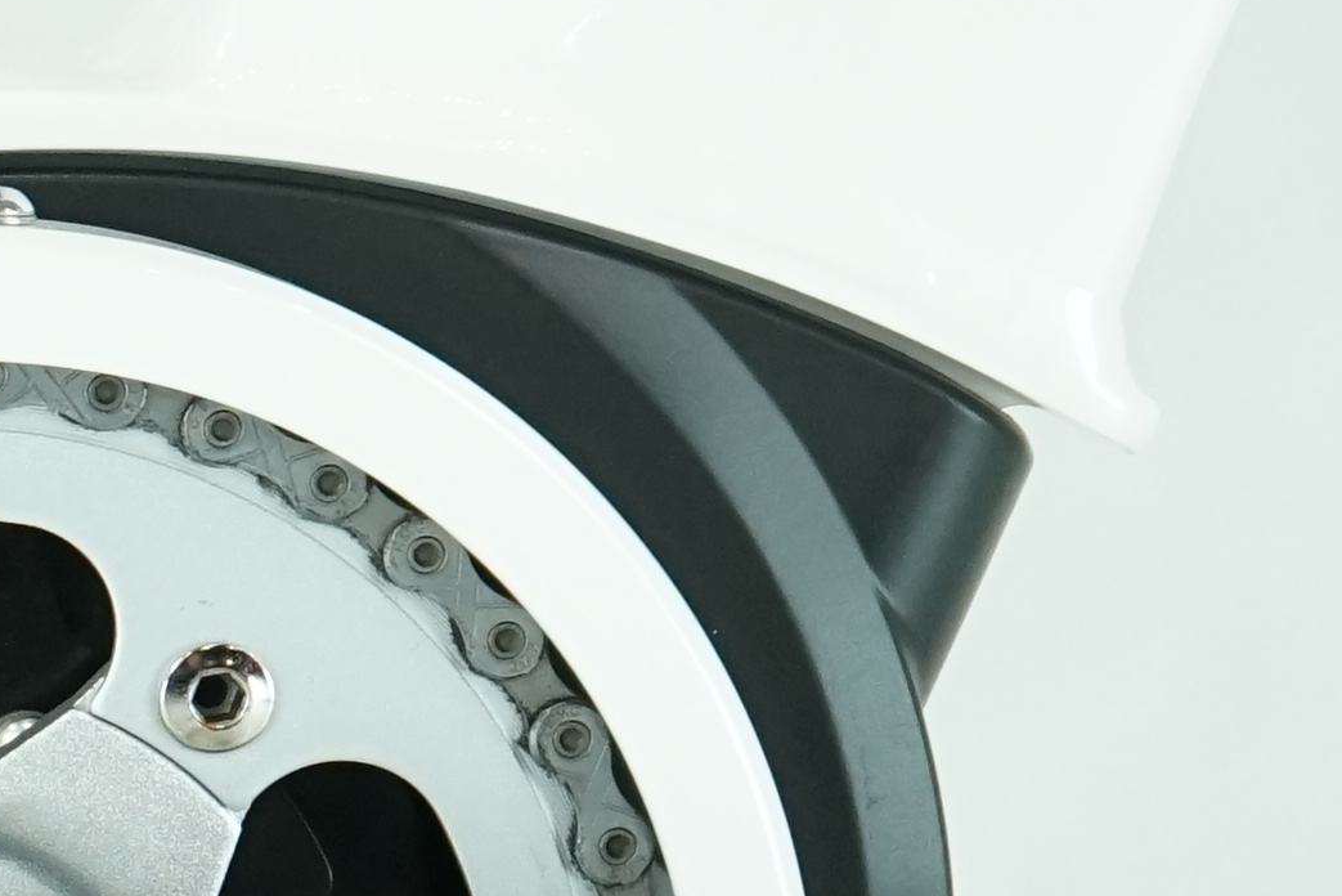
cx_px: -1755
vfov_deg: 6.6
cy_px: 1134
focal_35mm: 207
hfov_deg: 9.1
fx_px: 7718
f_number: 5.6
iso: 1600
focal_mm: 36
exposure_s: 1/200
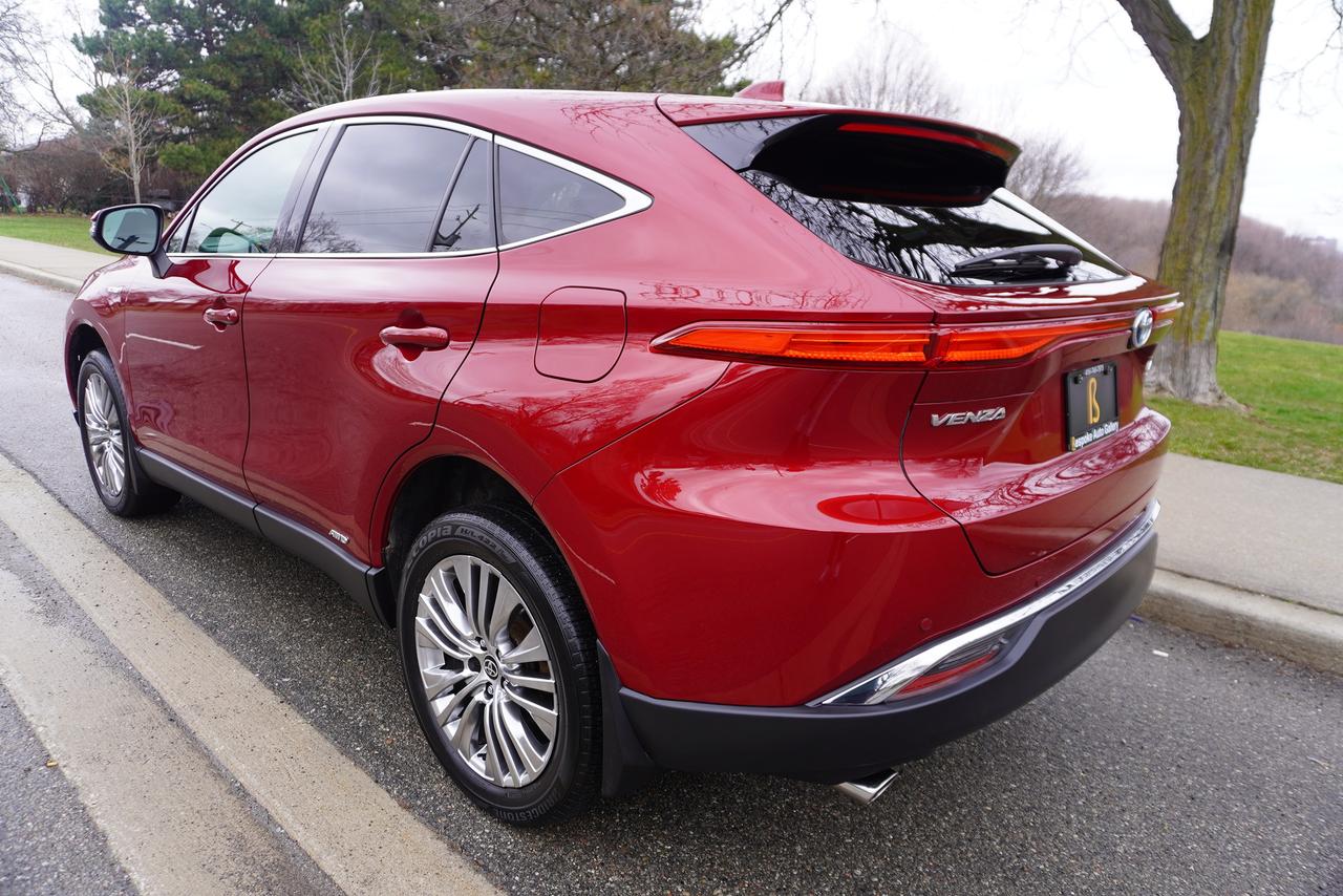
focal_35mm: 24
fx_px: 895
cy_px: 448
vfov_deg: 53.2
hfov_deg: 73.7
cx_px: 672
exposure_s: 1/60
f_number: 4.5
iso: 100
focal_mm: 16
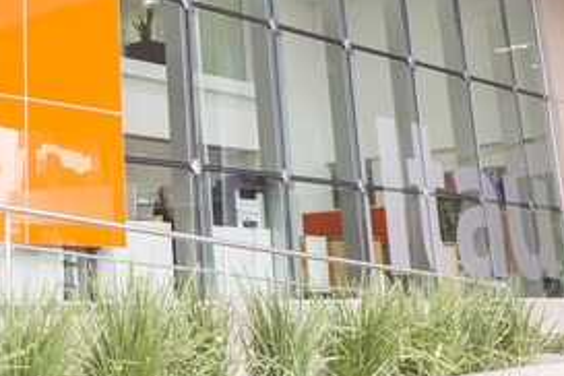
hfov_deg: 18.2
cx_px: 23
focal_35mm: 110
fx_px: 1723
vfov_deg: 12.3
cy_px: -4
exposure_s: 1/400
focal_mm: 50
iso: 1000
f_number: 1.8
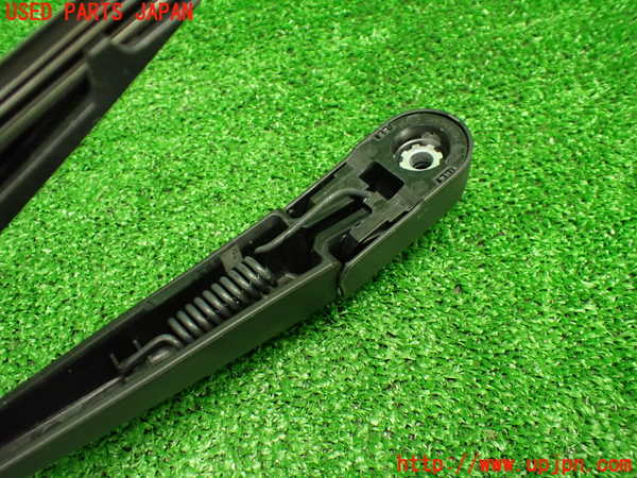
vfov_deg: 46.8
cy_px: 239
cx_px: 318
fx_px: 552
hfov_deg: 60.0
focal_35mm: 30
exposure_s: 1/60
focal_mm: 5.4
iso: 800
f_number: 2.3
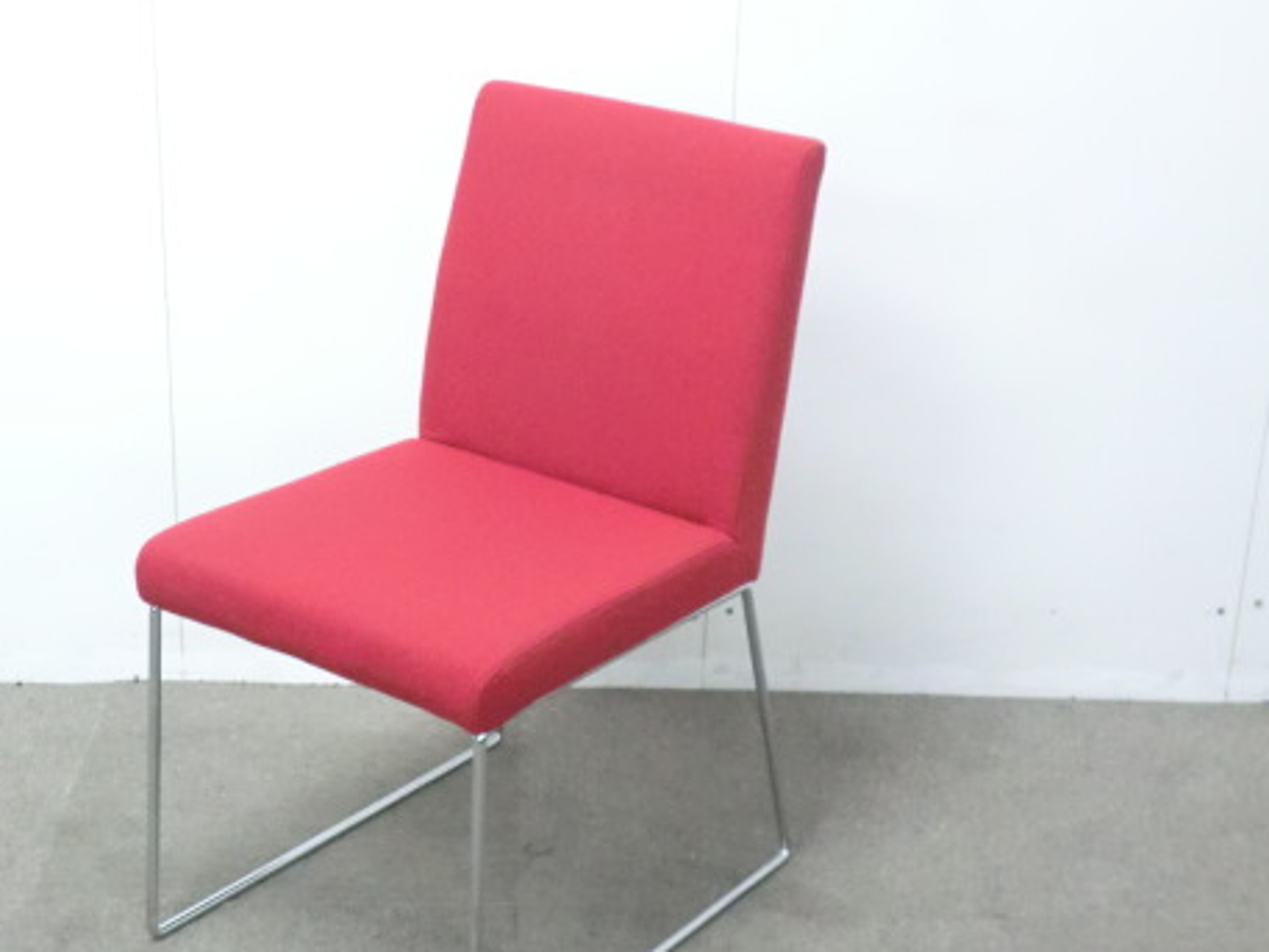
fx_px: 2310
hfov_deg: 30.7
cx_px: 536
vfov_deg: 23.3
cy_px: 491
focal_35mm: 63
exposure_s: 1/25
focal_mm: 8.2
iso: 800
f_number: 4.3
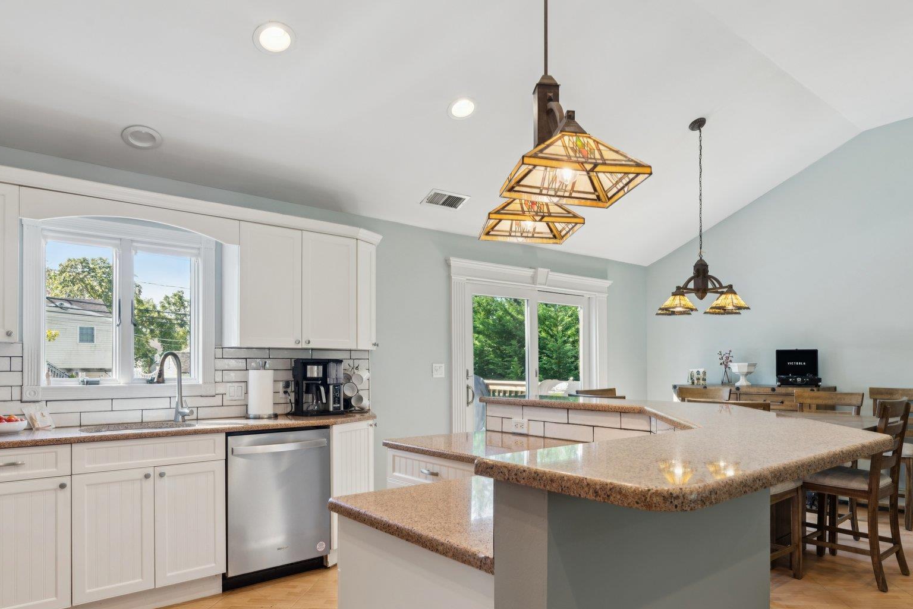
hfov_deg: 73.6
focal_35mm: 24
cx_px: 500
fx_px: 609
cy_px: 368
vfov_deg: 52.7
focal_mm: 18
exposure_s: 1/4
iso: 160
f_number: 9
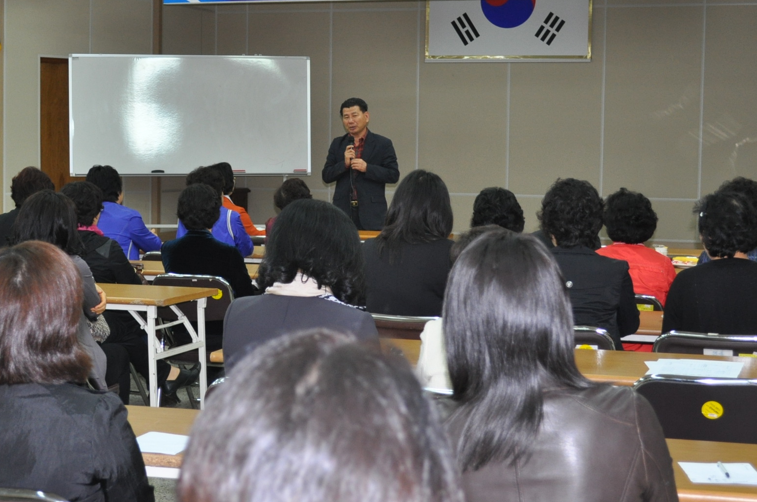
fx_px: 1527
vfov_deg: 18.7
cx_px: 322
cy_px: 243
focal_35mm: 73
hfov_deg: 27.8
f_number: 5
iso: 800
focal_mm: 35
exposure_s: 1/60
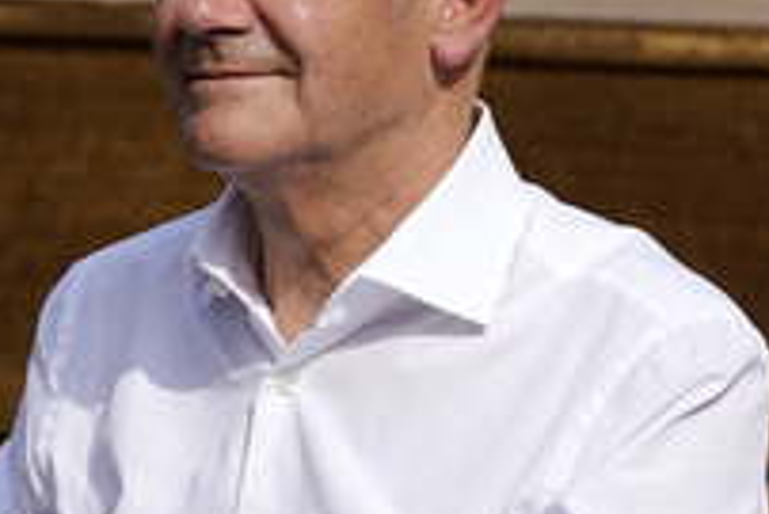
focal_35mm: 1155
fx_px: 24689
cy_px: 194
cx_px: 154
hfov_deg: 1.8
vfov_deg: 1.2
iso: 320
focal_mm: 518
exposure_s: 1/800
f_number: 10
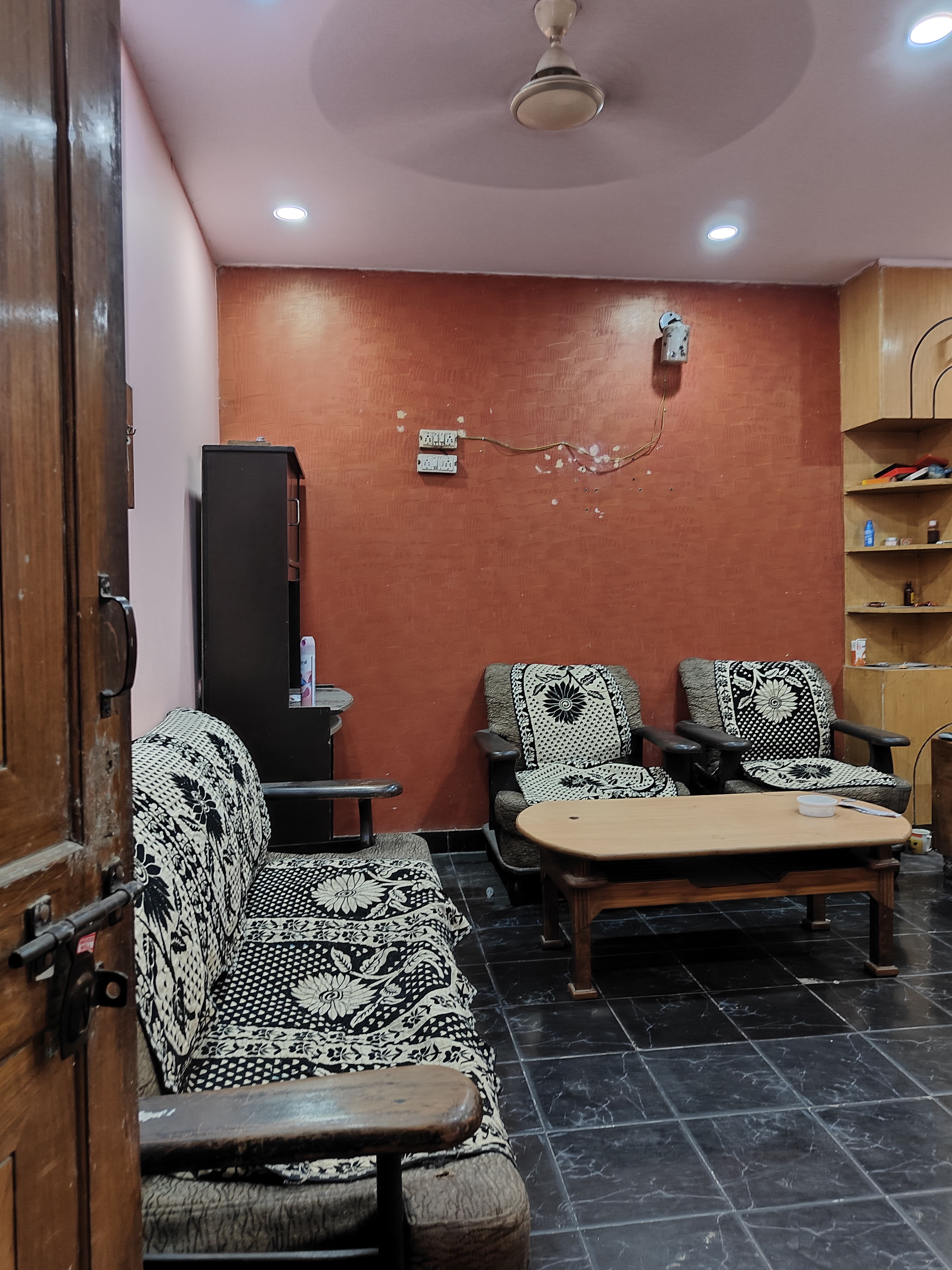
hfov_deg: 56.8
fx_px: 880
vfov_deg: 71.6
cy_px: 635
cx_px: 476
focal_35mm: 24
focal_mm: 5.59
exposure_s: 1/25
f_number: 1.8
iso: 400
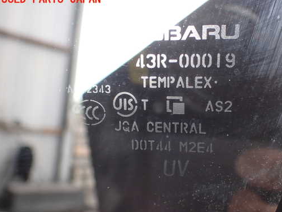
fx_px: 293
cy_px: 119
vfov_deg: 39.6
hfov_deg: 51.1
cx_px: 168
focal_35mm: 36
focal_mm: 5.4
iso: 100
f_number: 2.3
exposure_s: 1/200
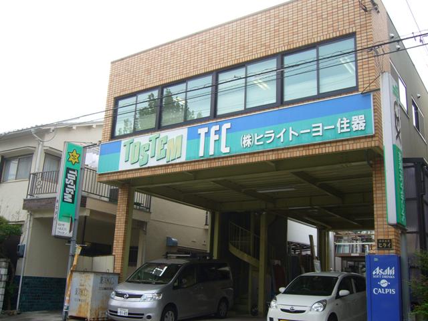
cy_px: 160
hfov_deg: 52.6
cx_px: 214
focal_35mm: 35
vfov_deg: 40.7
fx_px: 433
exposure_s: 1/320
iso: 64
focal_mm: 5.8
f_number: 2.8
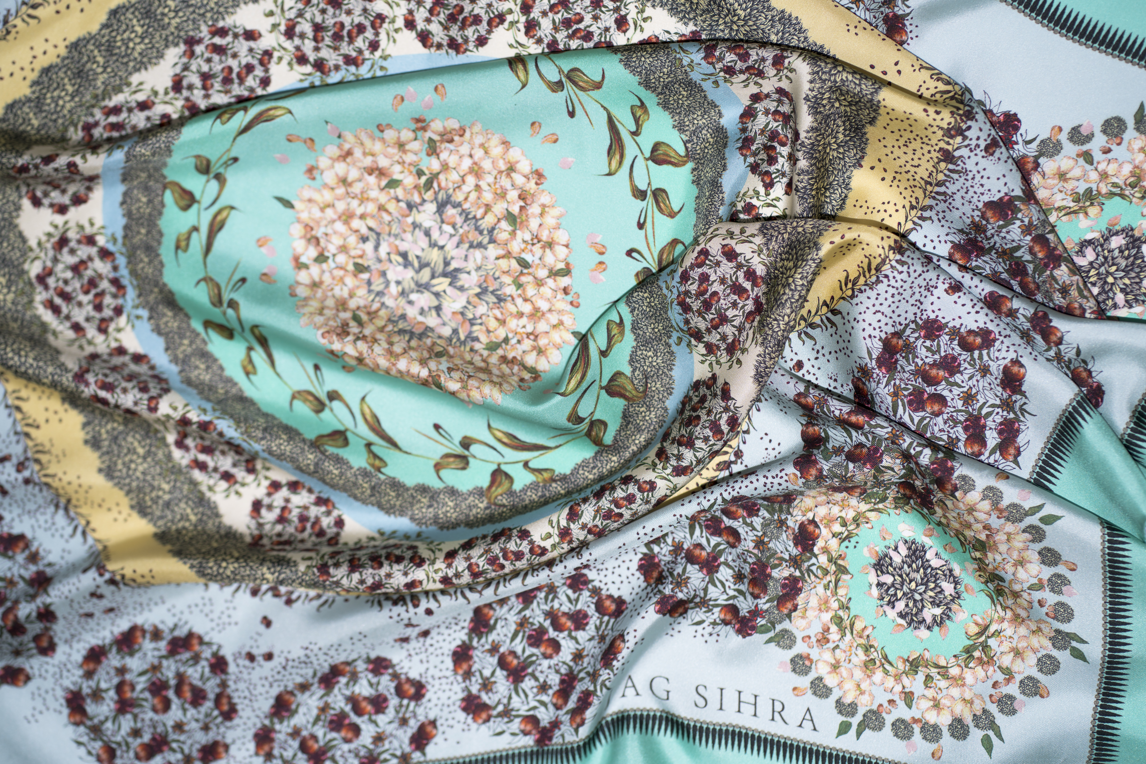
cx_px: 573
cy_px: 382
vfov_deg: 16.1
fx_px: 2706
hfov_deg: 23.9
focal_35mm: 85
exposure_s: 1/160
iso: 64
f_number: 3.2
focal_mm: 85
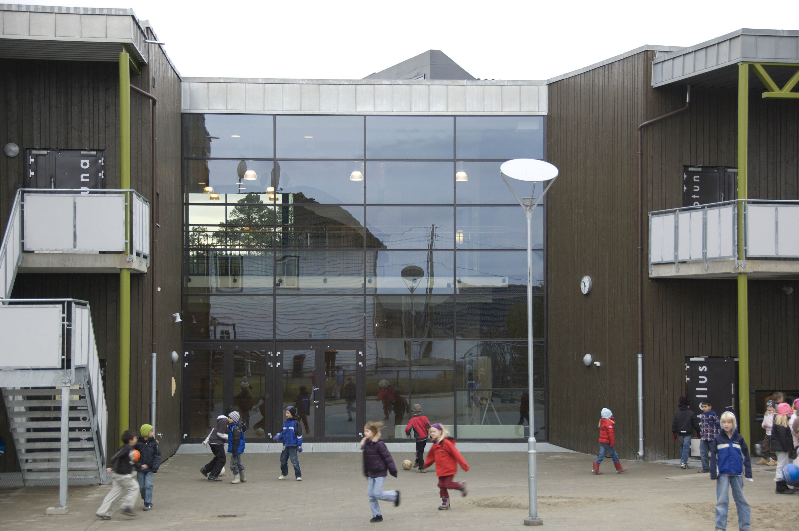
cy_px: 266
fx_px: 1663
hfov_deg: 27.0
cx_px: 400
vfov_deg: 18.1
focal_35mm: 75
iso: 400
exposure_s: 1/80
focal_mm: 50
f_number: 4.8
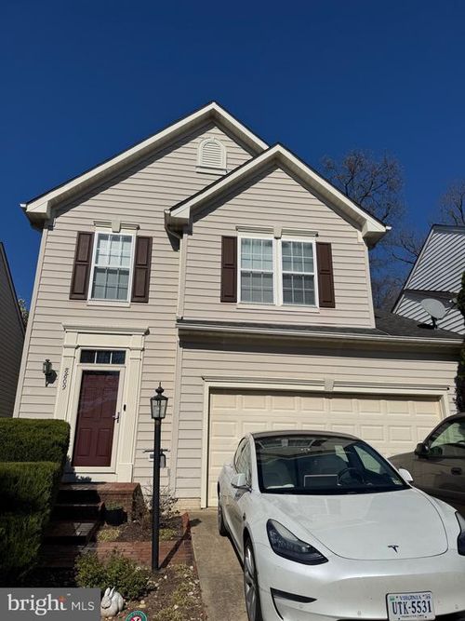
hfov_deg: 56.8
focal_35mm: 24
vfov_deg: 71.6
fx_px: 430
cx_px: 232
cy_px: 310
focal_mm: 6.76
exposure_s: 1/12346
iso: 64
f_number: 1.78
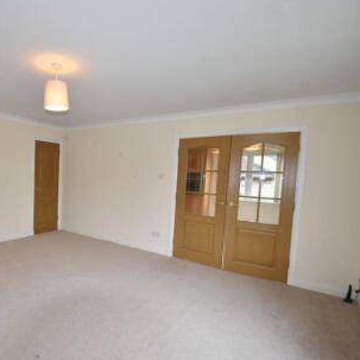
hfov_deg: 70.7
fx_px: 235
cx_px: 99
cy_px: 184
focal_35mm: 20
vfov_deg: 74.8
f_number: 4.5
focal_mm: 10
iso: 450
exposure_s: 1/60
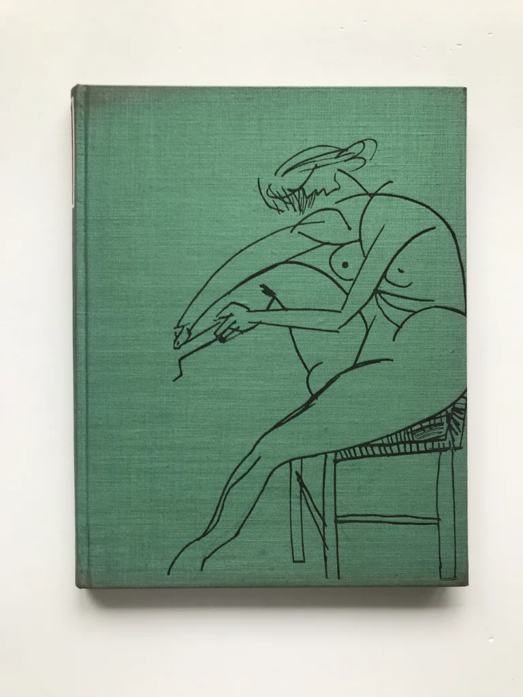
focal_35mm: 28
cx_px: 262
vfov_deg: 63.4
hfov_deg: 49.7
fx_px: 564
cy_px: 348
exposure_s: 1/50
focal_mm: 3.99
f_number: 1.8
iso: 25
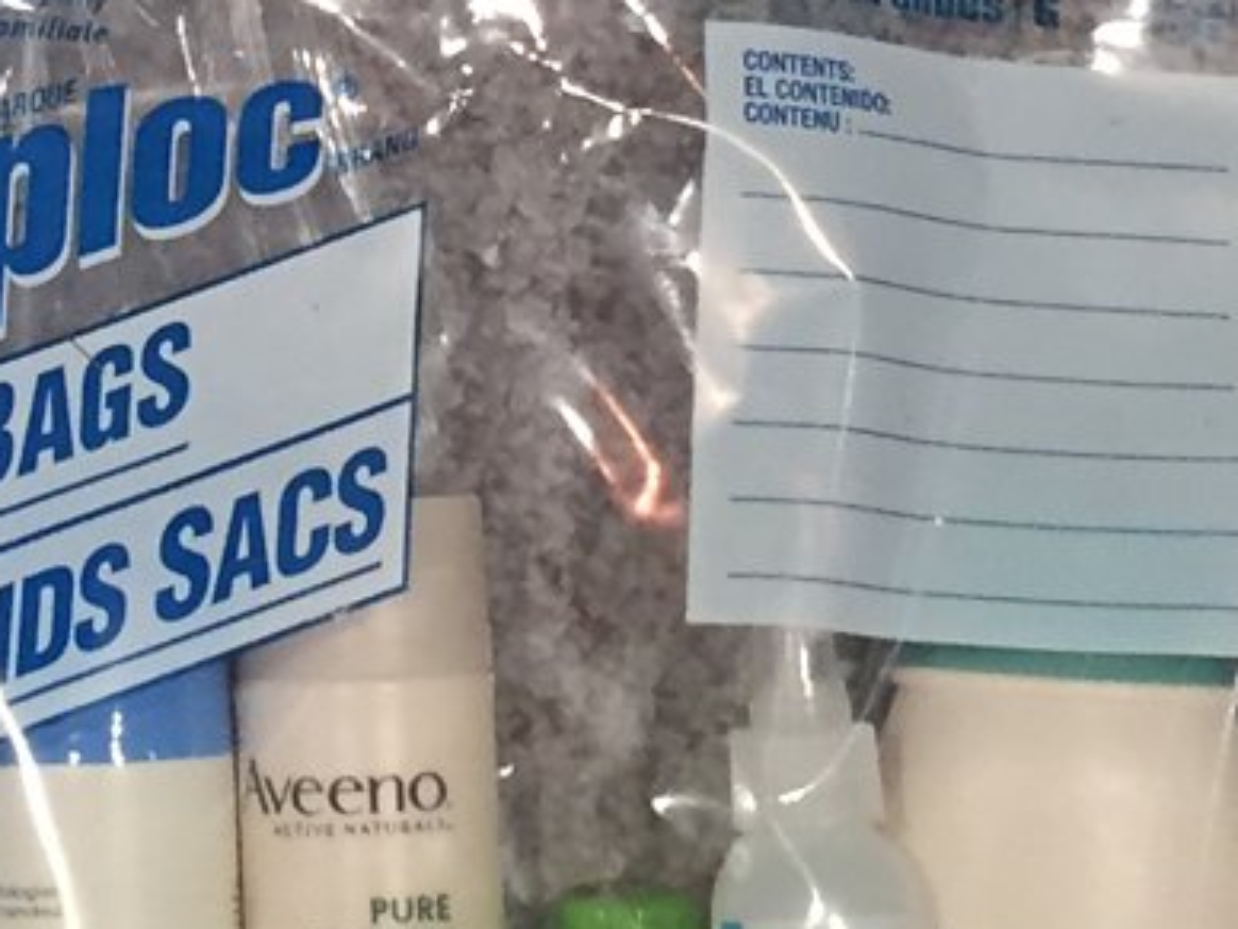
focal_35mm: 153
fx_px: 5472
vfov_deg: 9.6
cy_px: -211
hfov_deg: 12.8
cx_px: 115
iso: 125
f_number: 2.2
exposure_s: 1/30
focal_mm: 4.15
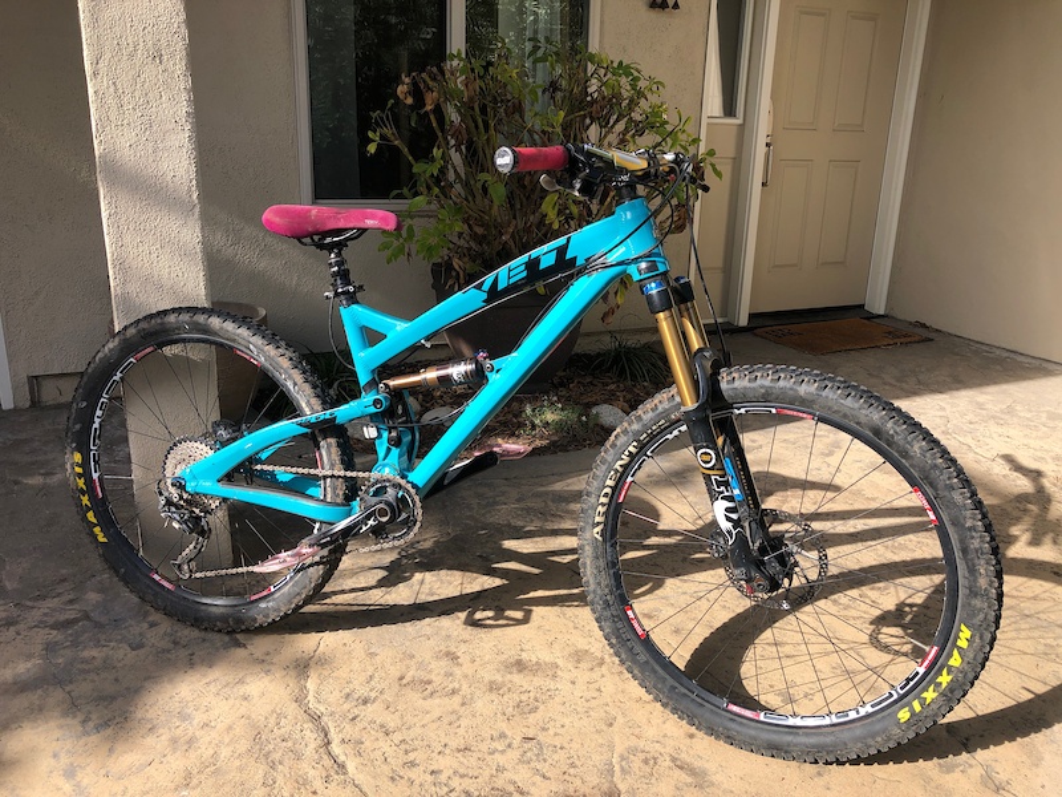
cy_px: 398
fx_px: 859
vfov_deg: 49.7
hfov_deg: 63.4
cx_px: 531
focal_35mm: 28
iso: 20
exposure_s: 1/800
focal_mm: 4
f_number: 1.8
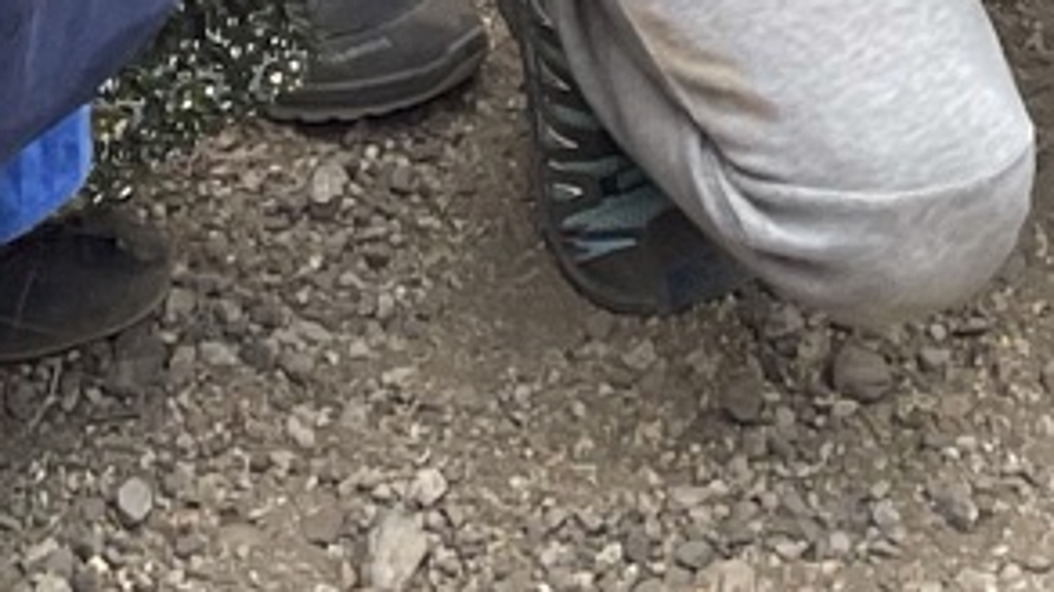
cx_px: 787
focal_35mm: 199
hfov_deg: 10.8
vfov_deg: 5.3
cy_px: -1917
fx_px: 5560
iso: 32
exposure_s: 1/874
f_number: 1.6
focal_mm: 5.1
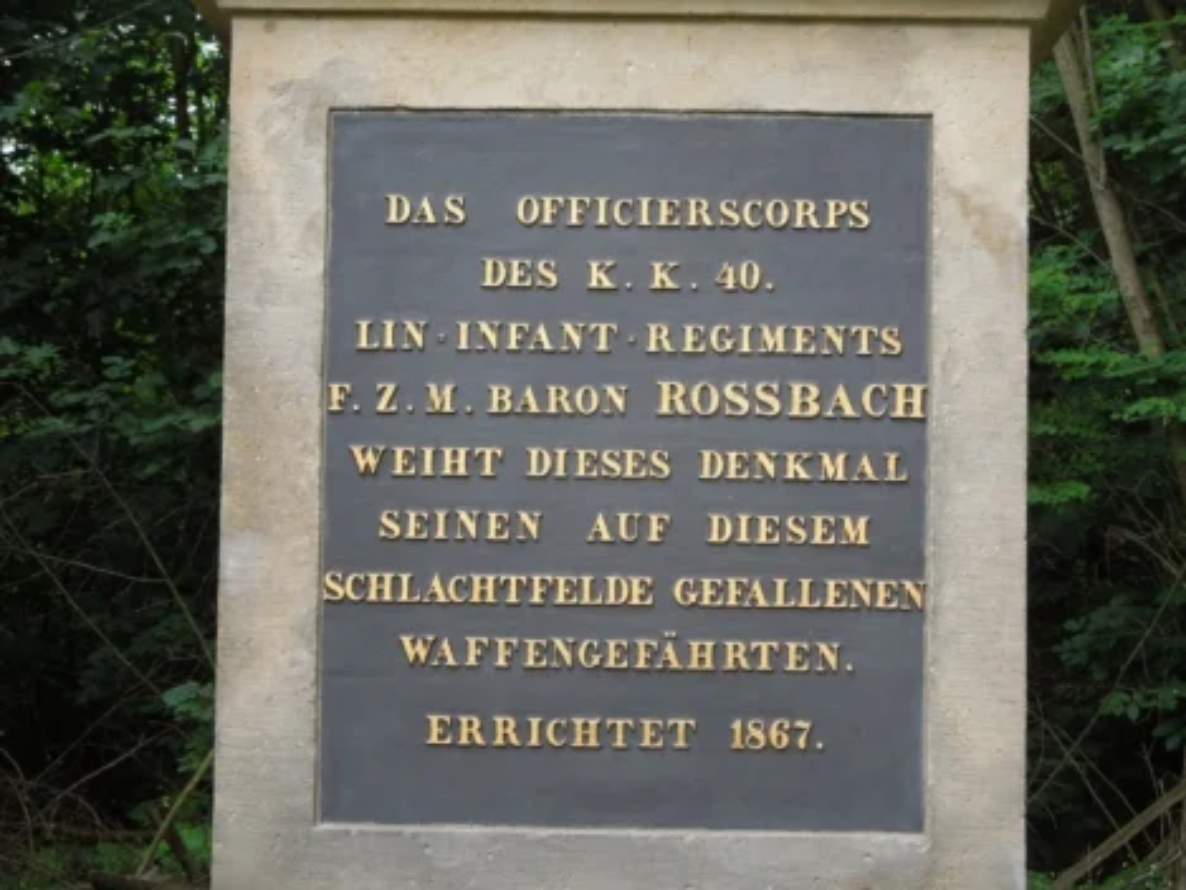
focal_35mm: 78
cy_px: 445
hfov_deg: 25.0
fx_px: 2673
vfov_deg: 18.9
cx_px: 593
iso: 400
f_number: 4.5
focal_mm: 14.1
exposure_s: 1/125
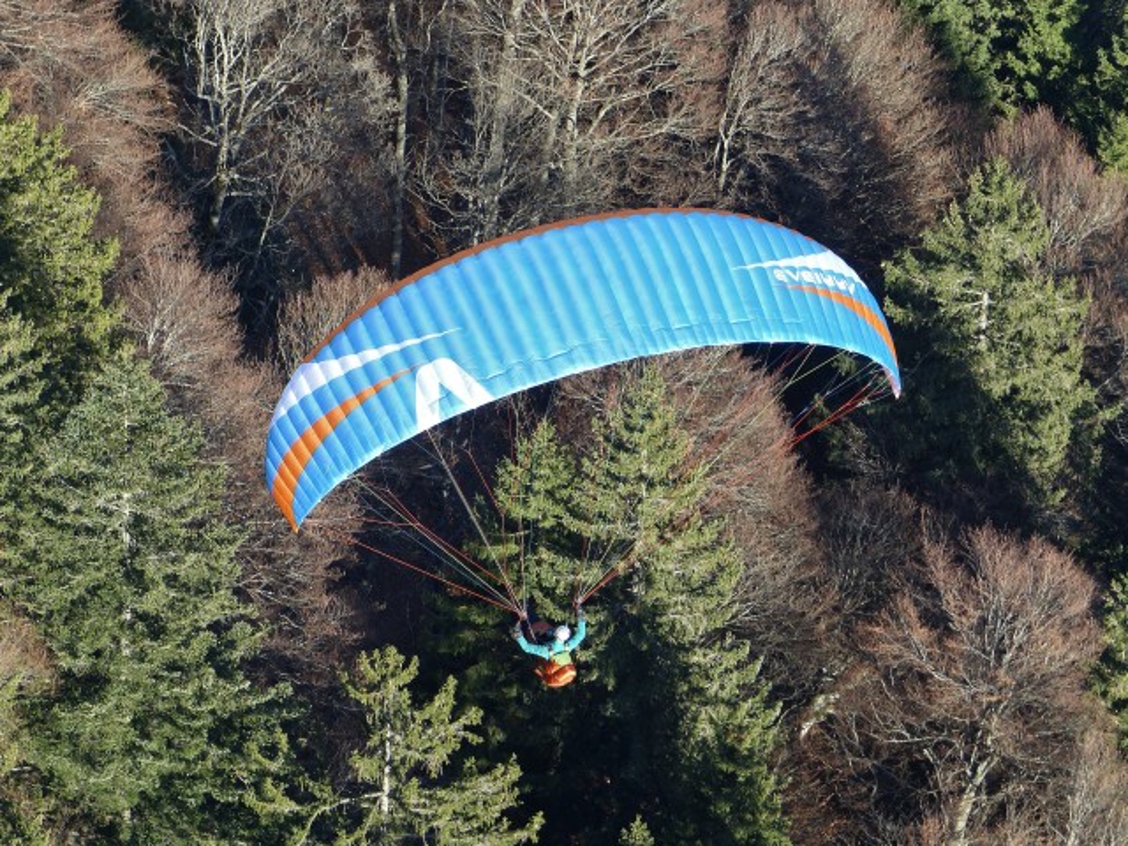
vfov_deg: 7.0
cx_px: 564
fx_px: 6876
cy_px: 423
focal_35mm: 211
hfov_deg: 9.4
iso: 100
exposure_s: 1/250
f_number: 4
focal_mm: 37.9
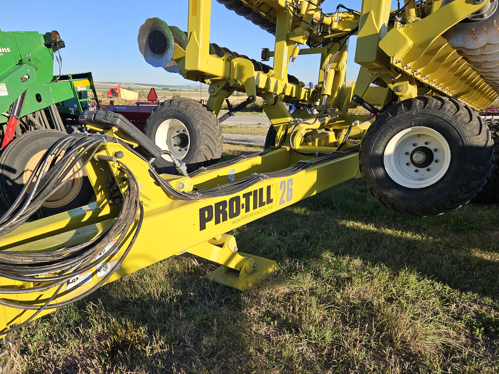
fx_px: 404
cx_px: 231
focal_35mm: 28
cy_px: 198
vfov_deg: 49.7
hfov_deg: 63.4
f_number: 1.8
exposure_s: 1/1176
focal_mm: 5.4
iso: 25
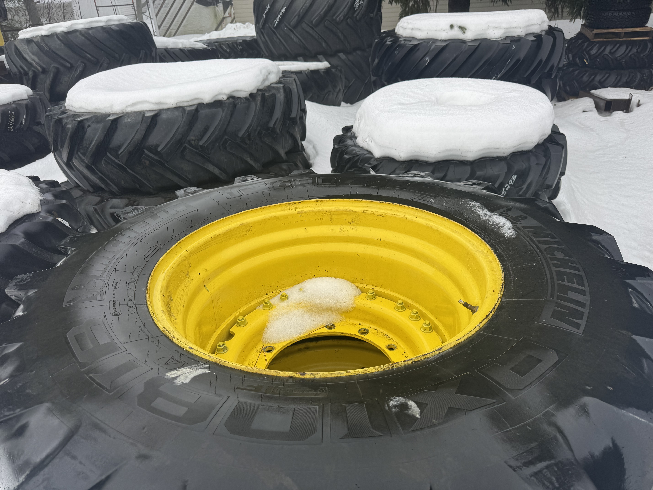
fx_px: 453
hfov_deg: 71.6
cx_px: 326
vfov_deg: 56.8
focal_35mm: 24
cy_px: 245
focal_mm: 6.76
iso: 80
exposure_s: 1/404
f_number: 1.78
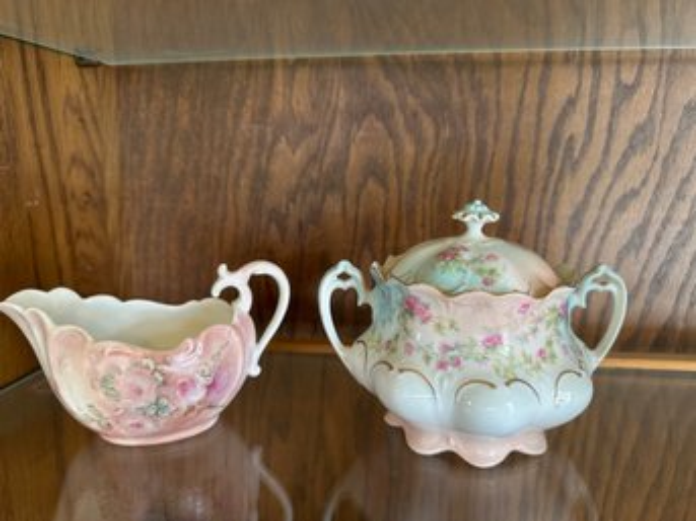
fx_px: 482
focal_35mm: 24
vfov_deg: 56.8
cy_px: 260
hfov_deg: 71.6
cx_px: 348
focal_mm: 6.86
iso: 200
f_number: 1.78
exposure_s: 1/60
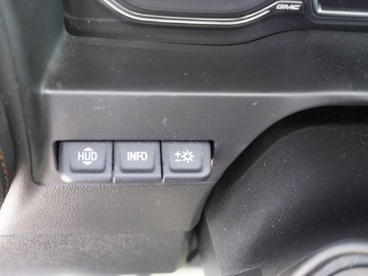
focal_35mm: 32
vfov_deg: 44.7
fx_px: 335
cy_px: 136
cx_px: 159
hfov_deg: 57.3
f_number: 4
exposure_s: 1/160
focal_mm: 19
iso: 3200
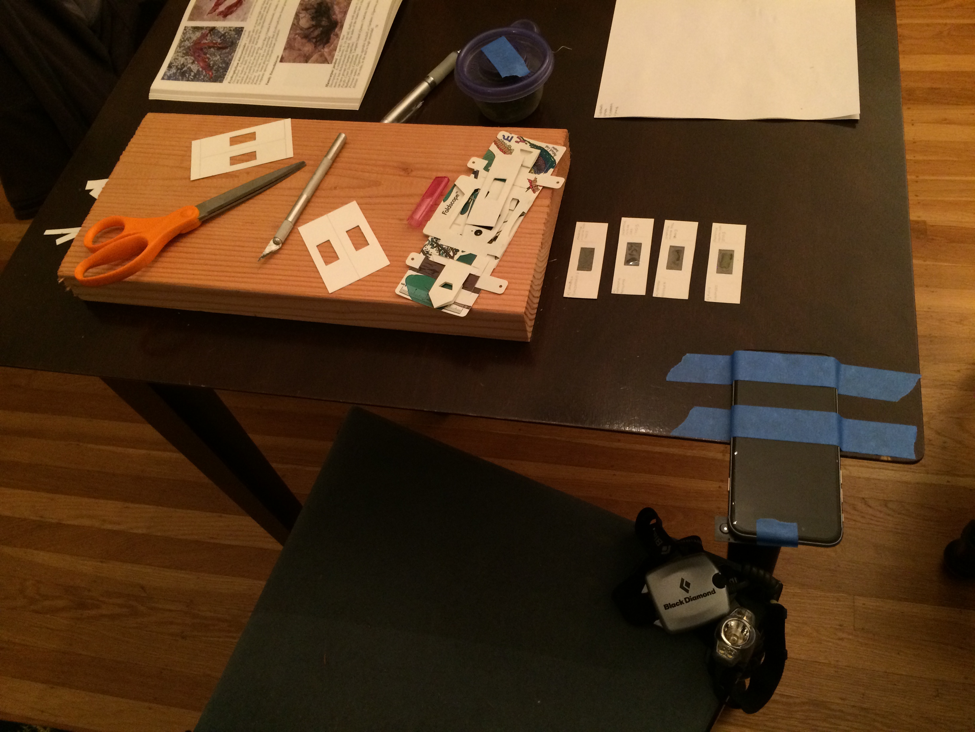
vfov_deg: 48.2
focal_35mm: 29
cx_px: 488
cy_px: 366
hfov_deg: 61.7
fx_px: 817
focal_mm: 4.15
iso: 200
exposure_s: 1/30
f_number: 2.2
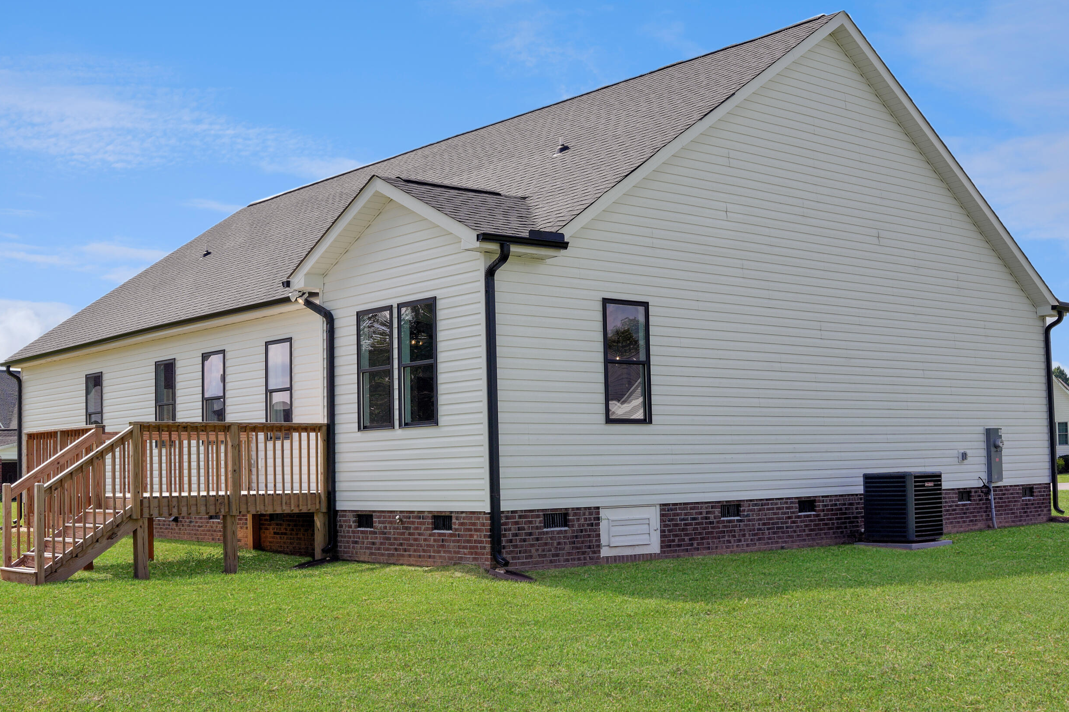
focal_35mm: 44
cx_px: 519
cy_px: 389
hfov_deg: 44.5
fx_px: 1306
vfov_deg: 30.5
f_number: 5.6
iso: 100
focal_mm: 24
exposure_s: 1/500
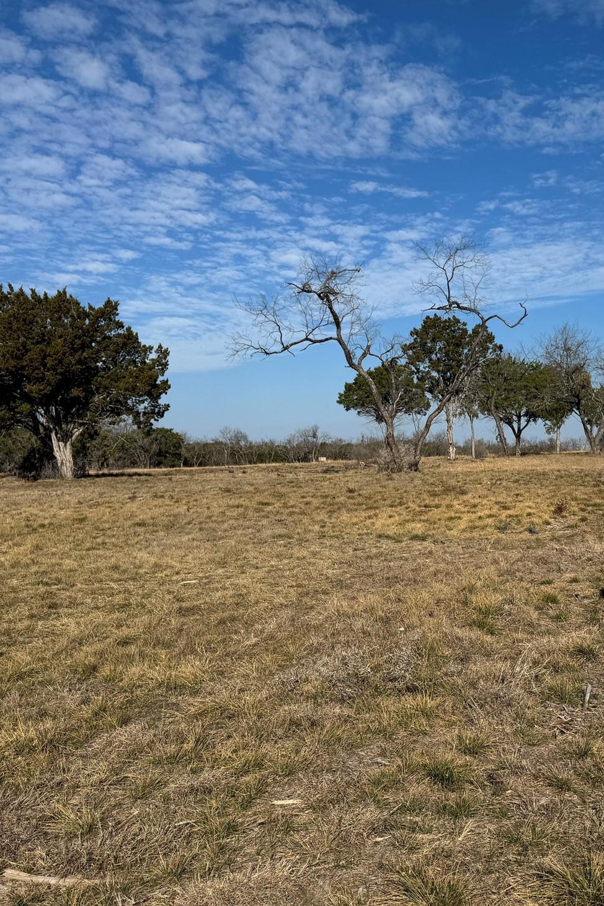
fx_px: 881
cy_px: 458
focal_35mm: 35
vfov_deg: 54.4
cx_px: 497
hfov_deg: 36.4
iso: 80
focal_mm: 6.76
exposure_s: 1/7092
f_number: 1.78
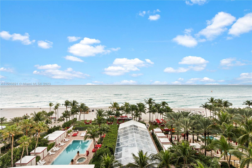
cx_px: 126
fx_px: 112
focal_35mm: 16
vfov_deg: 73.7
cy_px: 84
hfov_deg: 96.7
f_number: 9
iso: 100
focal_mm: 16
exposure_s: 1/13
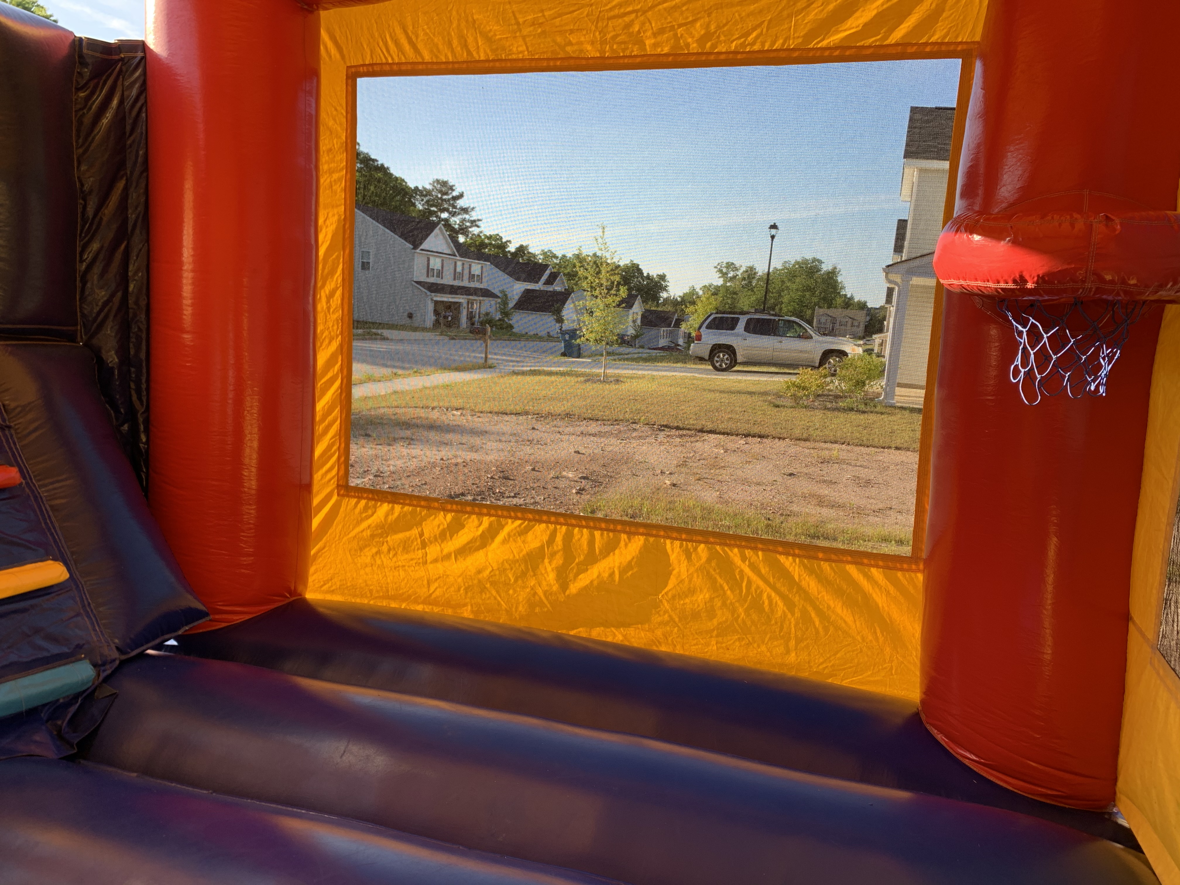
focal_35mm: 26
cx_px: 590
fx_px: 886
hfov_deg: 67.3
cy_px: 442
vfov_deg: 53.1
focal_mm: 4.25
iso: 25
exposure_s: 1/329
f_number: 1.8
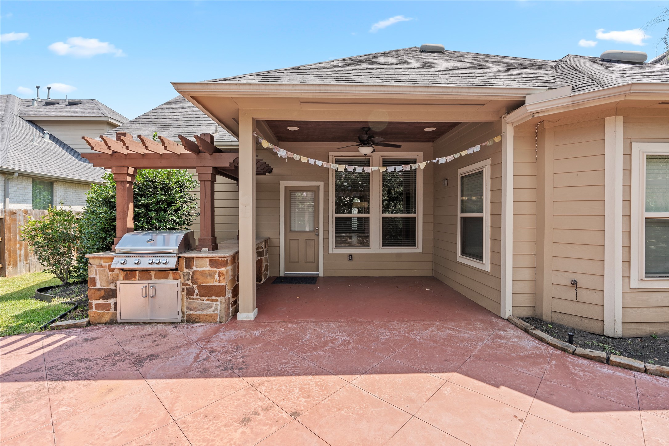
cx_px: 334
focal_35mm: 16
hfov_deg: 96.7
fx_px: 297
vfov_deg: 73.7
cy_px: 223
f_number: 8
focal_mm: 16
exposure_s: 1/100
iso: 100
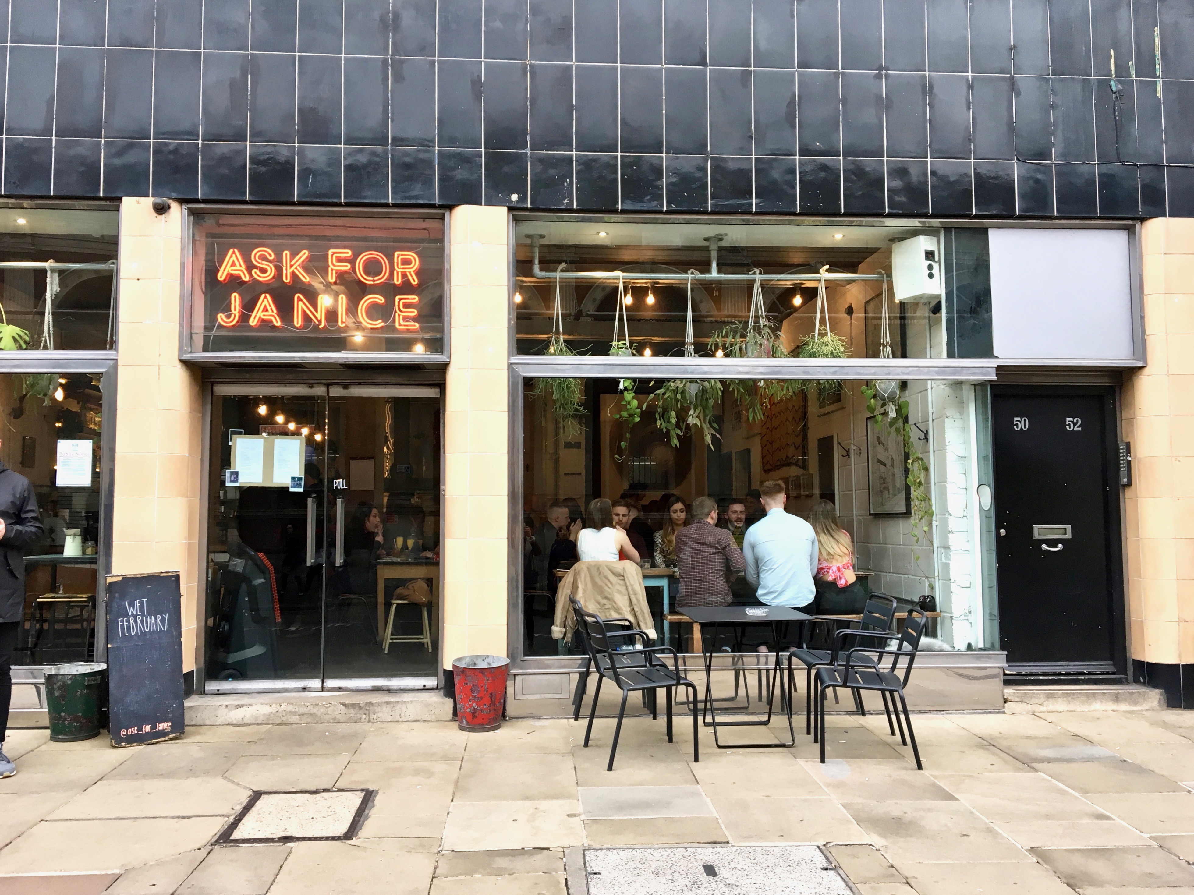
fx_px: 1000
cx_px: 597
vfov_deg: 48.2
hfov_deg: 61.7
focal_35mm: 29
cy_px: 448
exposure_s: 1/33
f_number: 2.2
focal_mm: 4.15
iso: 32
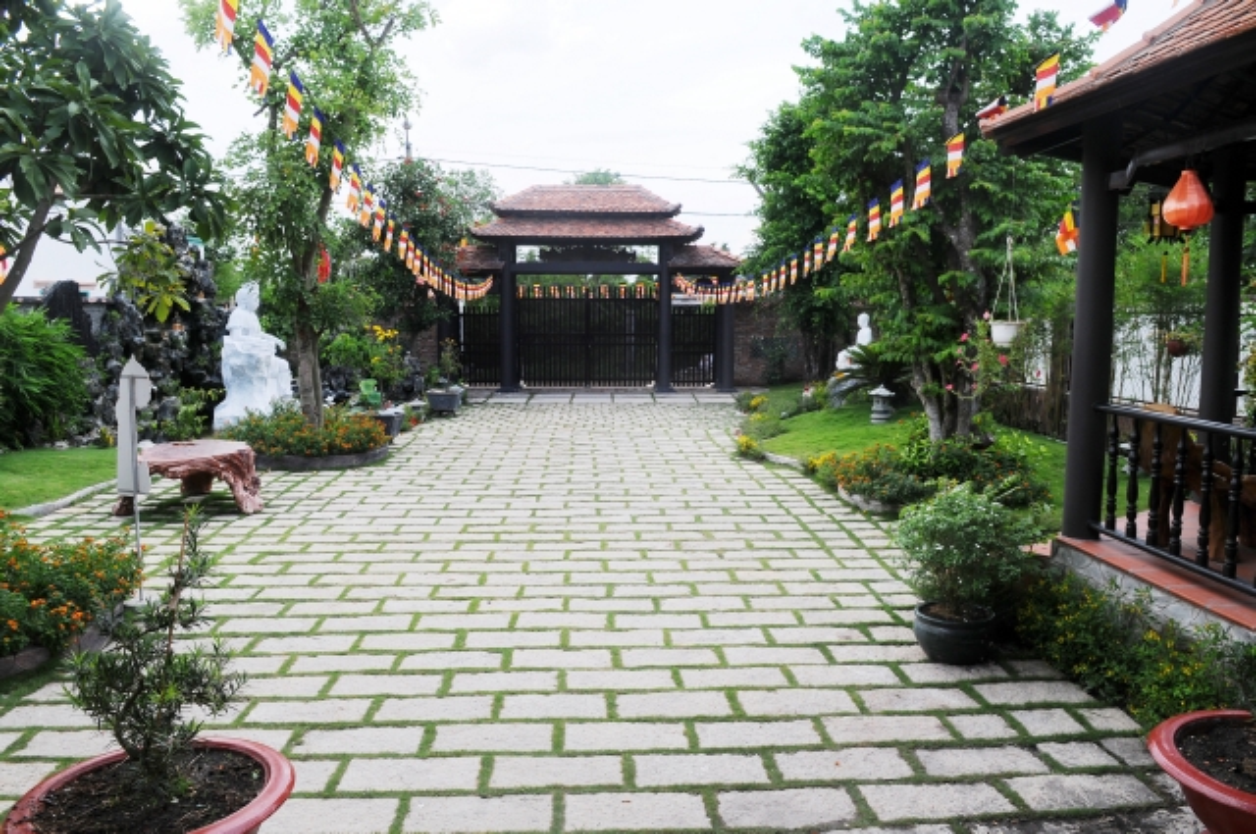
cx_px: 628
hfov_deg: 70.5
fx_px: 889
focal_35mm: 26
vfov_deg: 50.3
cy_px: 417
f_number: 8
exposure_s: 1/200
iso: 200
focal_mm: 17
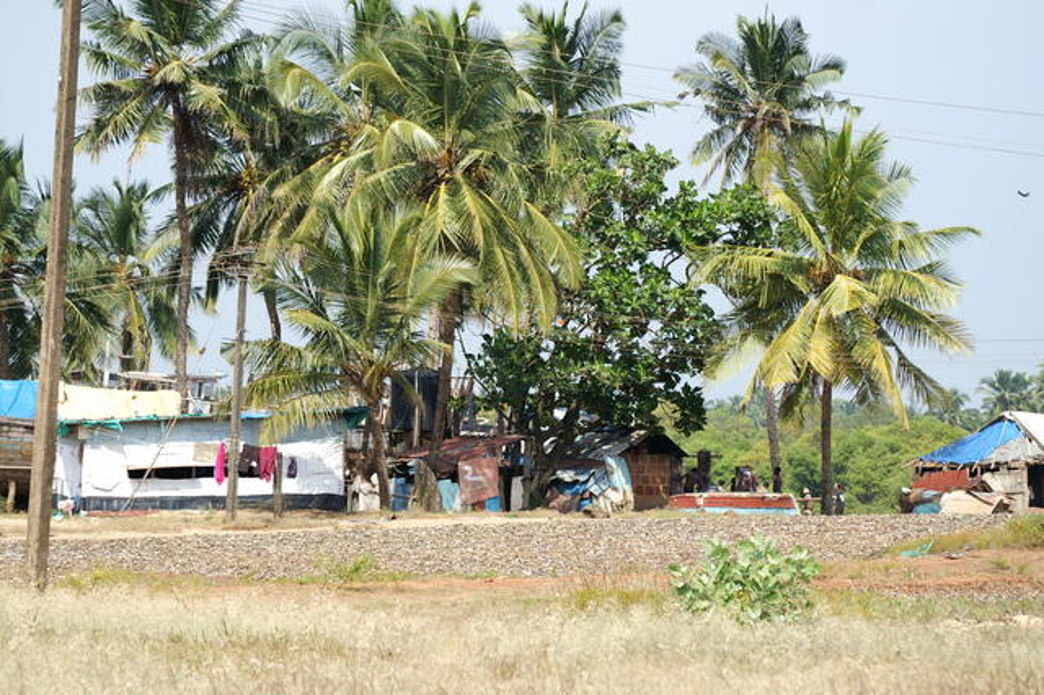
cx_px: 522
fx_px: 4348
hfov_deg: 13.7
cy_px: 348
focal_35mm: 150
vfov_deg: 9.1
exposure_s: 1/800
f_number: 6.3
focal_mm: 100
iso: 200
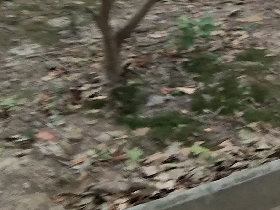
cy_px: -19
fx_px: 1205
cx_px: 392
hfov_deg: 12.7
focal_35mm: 149
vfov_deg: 9.9
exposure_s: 1/50
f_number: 2.2
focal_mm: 3.69
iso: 250
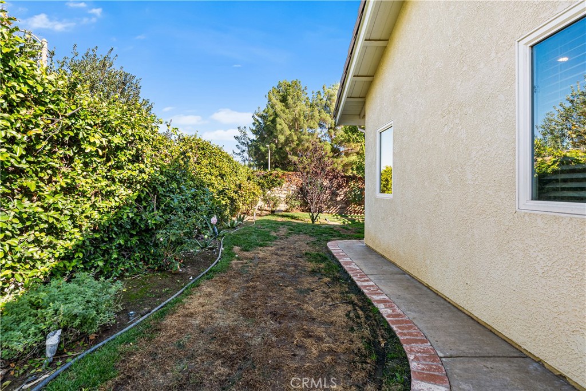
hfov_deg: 96.7
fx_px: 260
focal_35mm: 16
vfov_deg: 73.8
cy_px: 196
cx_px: 293
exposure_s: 1/40
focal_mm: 16
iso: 200
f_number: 8
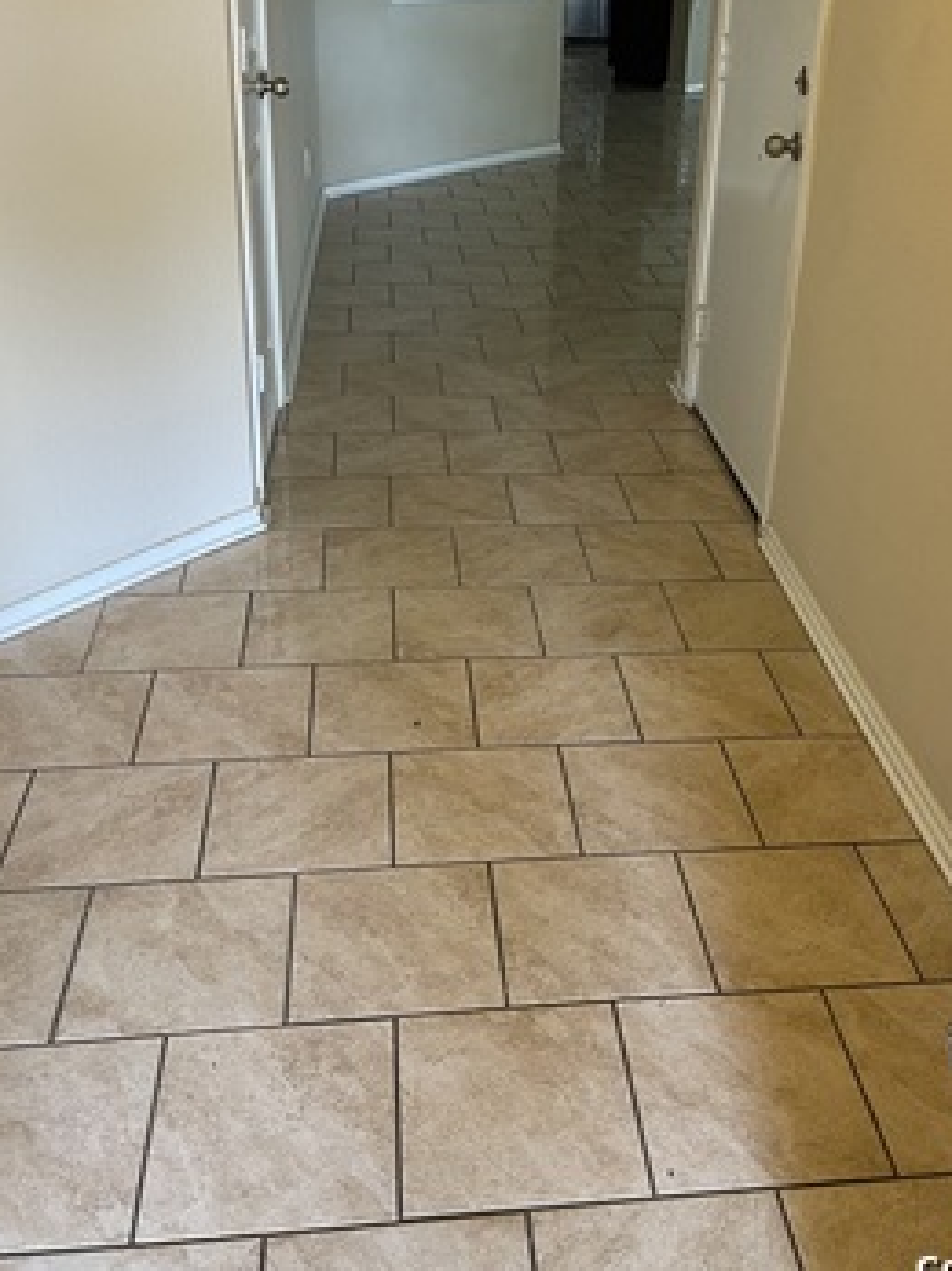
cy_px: 454
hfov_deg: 39.6
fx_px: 1321
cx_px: 538
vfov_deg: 50.7
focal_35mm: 36
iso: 200
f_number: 1.6
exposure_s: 1/60
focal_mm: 5.1
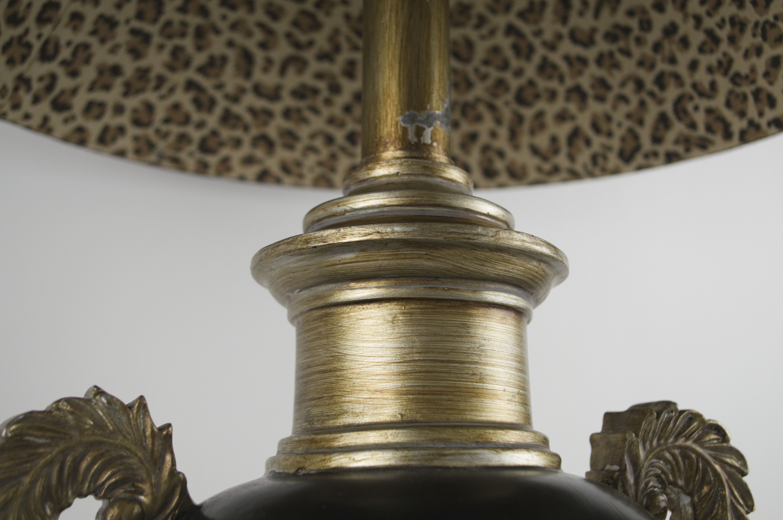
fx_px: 1043
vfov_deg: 28.0
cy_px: 260
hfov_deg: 41.1
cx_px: 392
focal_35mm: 48
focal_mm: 32
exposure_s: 1/100
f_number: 5
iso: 400
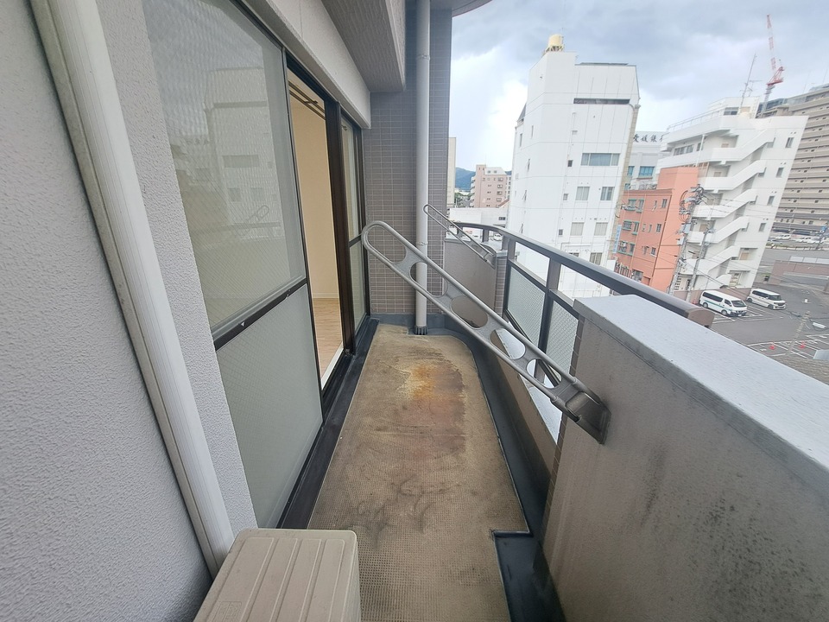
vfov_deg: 89.9
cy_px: 311
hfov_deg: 106.2
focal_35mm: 13
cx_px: 414
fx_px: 311
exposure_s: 1/50
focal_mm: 1.74
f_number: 2.2
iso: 50
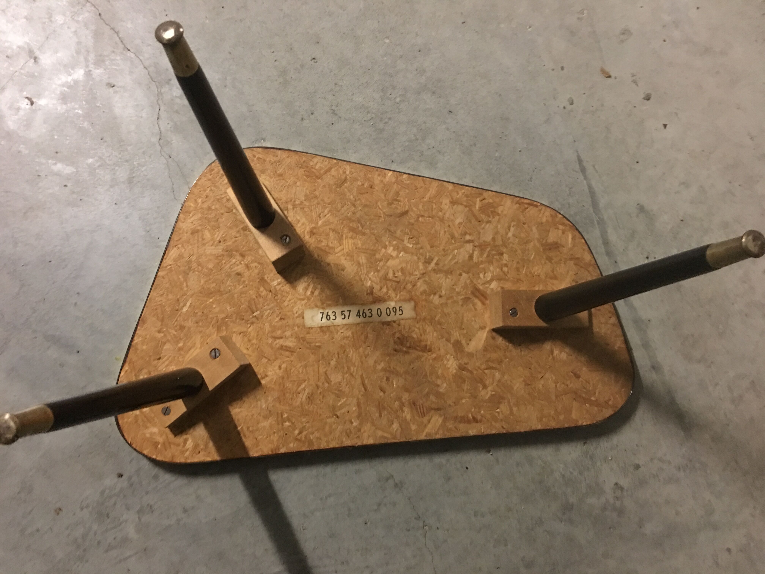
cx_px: 382
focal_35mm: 29
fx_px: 641
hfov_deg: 61.7
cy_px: 287
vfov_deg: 48.2
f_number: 2.2
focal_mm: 4.15
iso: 100
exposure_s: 1/4
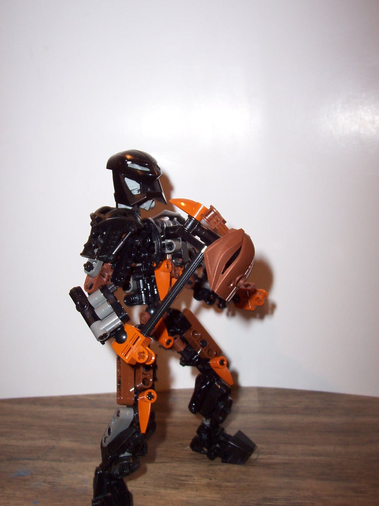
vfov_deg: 50.1
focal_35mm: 37
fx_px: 540
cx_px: 190
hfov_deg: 38.7
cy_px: 253
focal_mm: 5.6
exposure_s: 1/60
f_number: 2.8
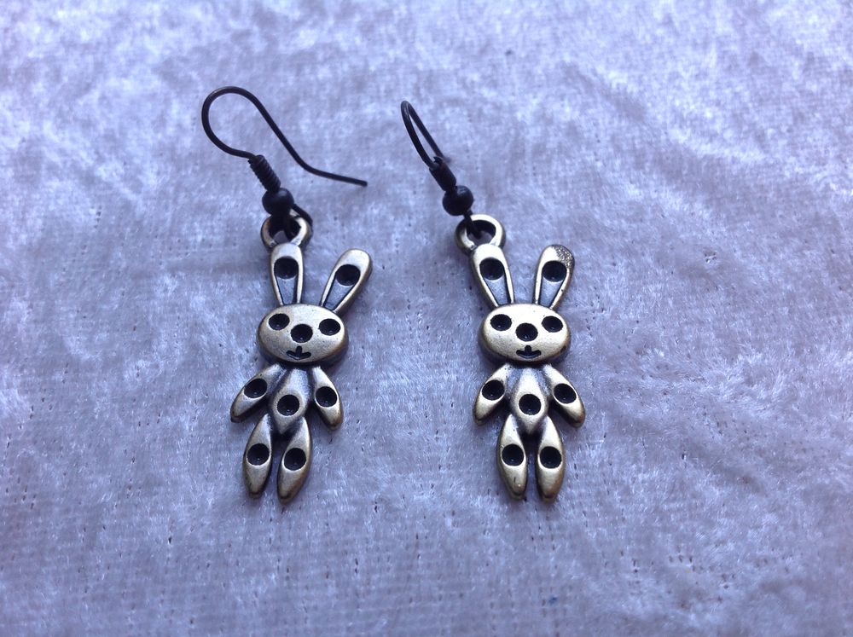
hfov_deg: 52.7
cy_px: 318
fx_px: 861
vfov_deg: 40.6
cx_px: 426
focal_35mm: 35
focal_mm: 4.28
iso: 64
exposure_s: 1/60
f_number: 2.4
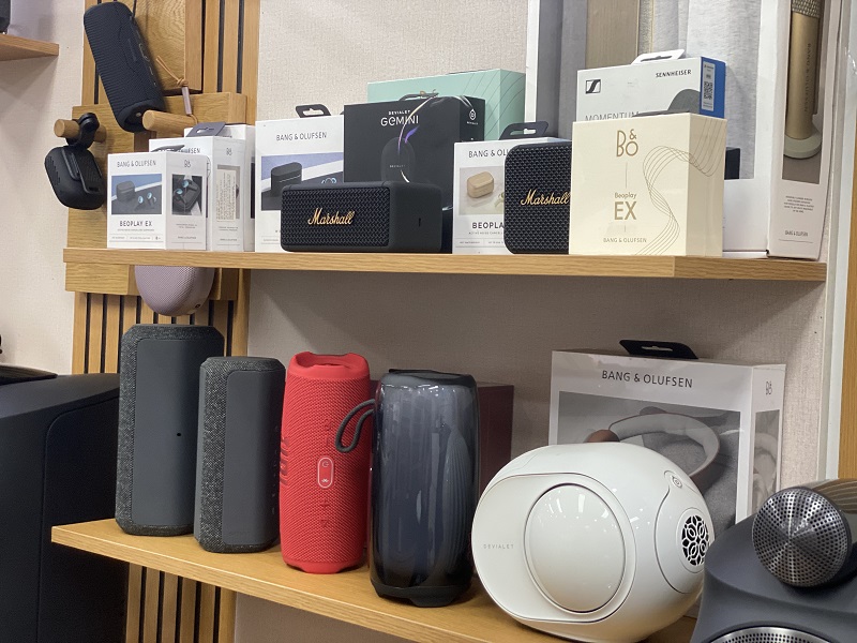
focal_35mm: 52
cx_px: 428
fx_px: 1287
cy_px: 322
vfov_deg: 28.0
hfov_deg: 36.8
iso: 160
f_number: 2
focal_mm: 6
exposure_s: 1/100
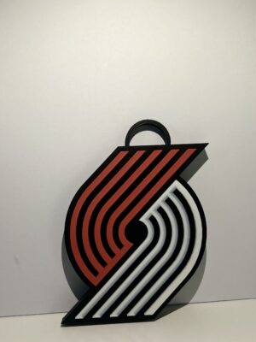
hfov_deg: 36.8
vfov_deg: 47.8
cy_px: 186
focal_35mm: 39
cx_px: 119
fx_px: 385
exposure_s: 1/60
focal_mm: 5.7
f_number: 1.5
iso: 160
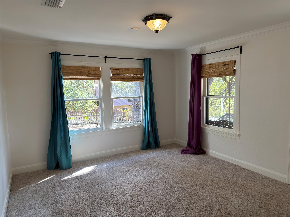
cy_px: 108
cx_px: 145
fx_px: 201
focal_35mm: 24
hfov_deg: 71.6
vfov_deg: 56.8
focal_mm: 6.76
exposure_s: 1/194
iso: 125
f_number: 1.78
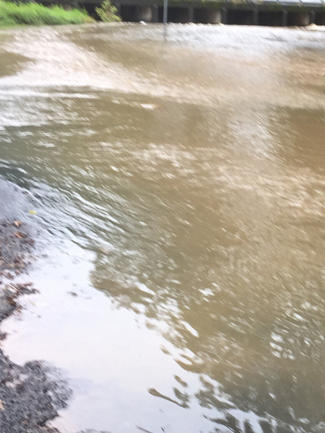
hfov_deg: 18.9
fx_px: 926
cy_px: 229
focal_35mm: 74
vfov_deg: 26.3
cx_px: 383
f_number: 2.2
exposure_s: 1/100
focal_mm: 4.15
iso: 40
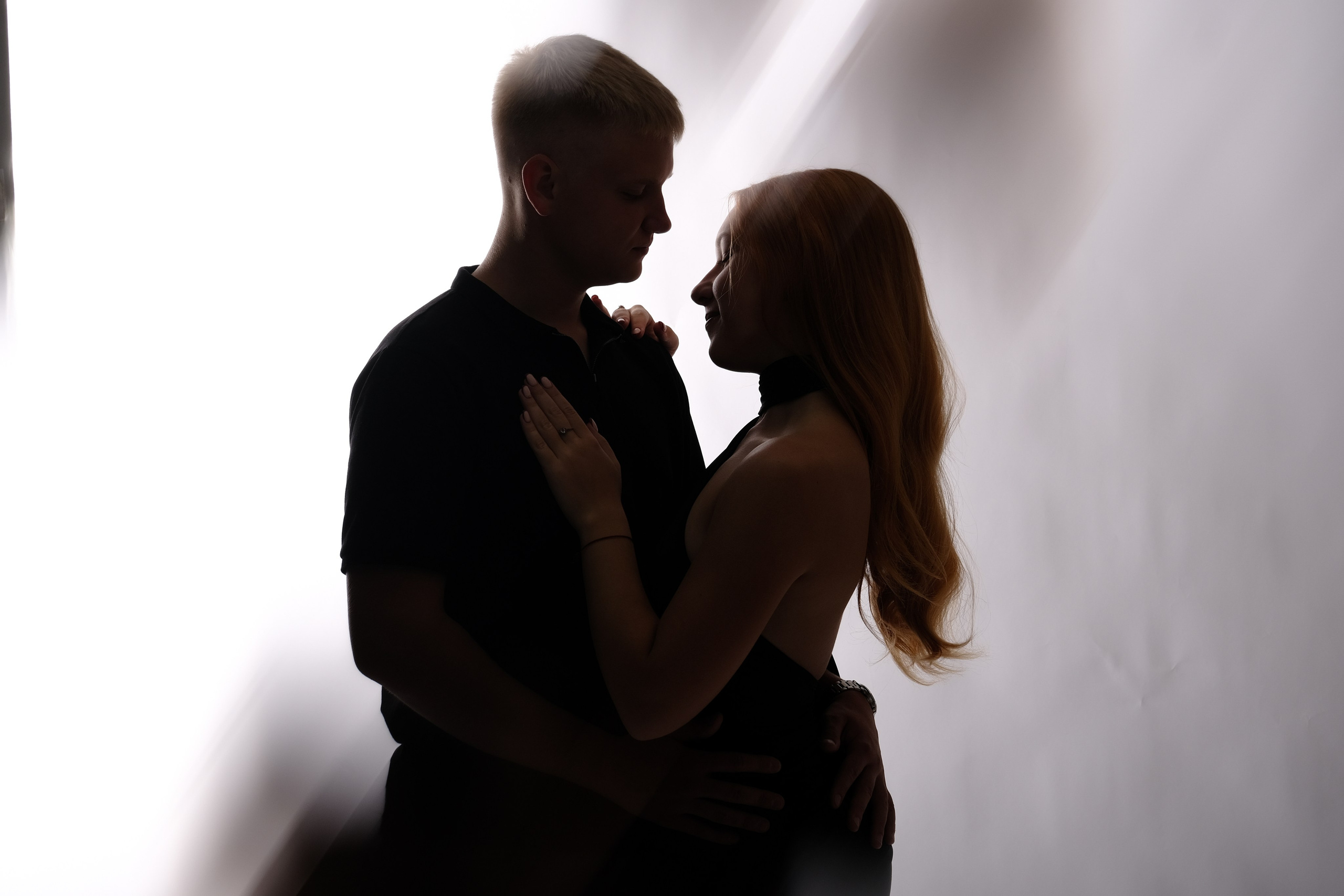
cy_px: 448
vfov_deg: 18.2
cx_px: 672
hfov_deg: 27.0
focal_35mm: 75
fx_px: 2800
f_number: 7.1
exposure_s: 1/160
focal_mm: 50
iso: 200
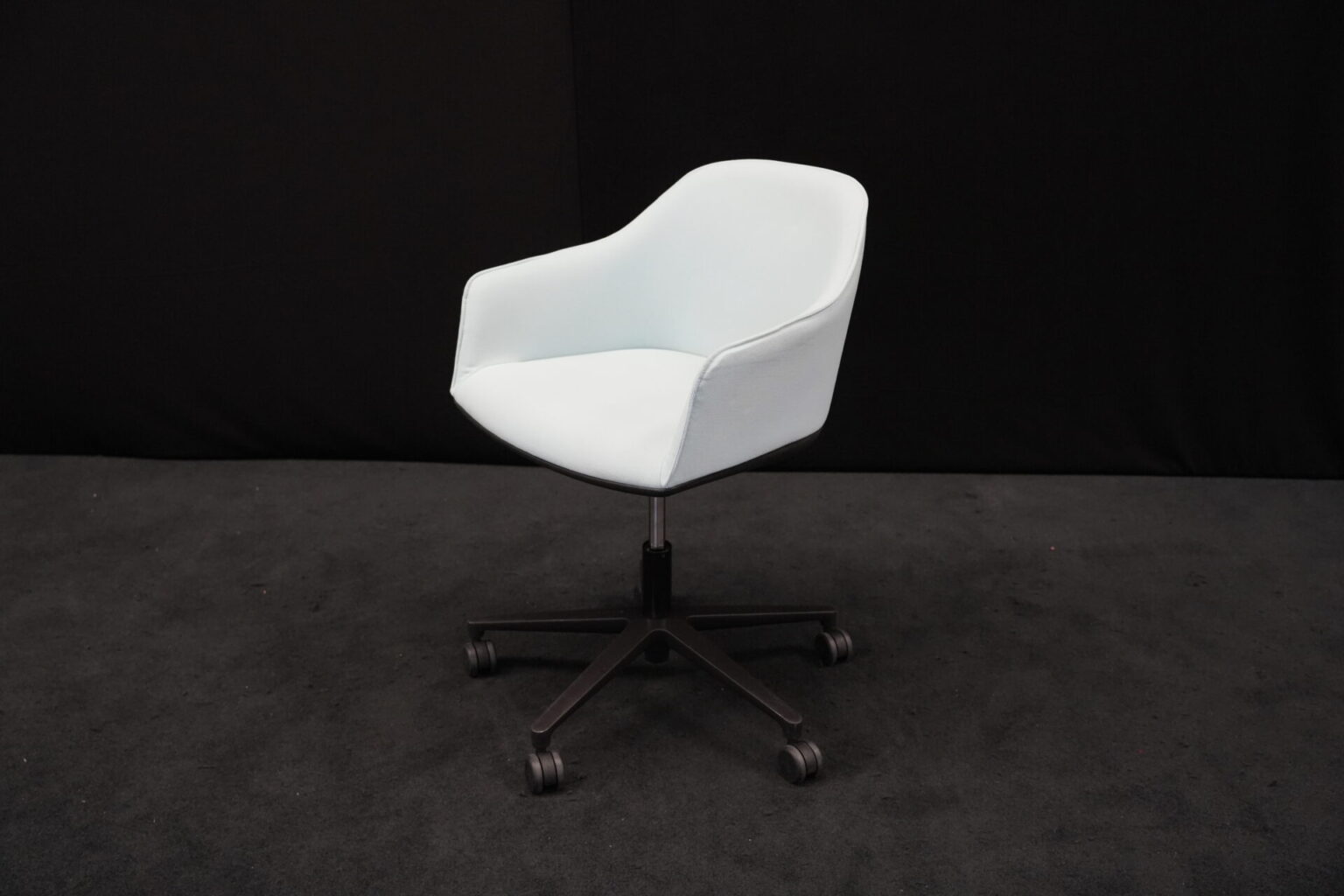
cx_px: 672
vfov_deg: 35.9
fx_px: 1381
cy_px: 448
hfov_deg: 51.9
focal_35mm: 37
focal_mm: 37
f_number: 4
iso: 6400
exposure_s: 1/160
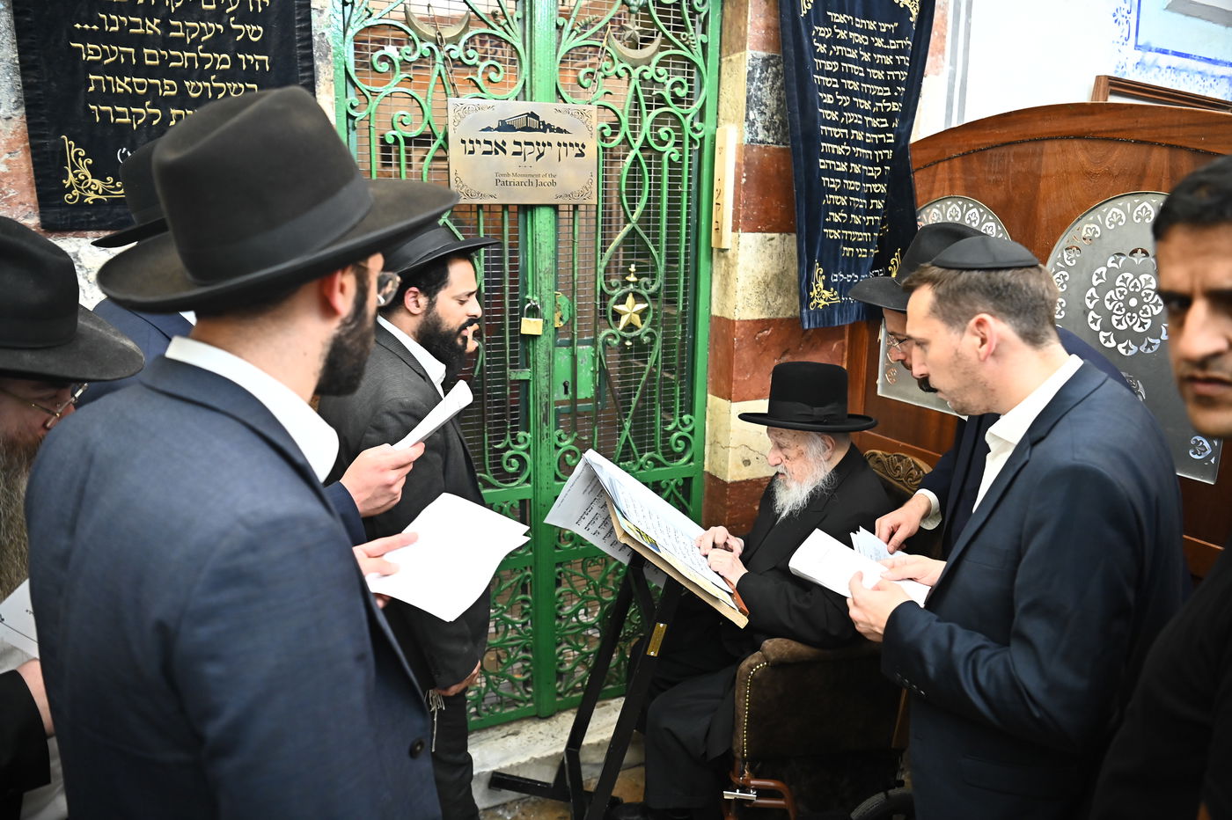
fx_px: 821
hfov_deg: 73.8
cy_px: 410
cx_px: 616
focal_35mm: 24
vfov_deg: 53.1
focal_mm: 24
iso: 2500
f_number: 3.2
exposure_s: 1/125
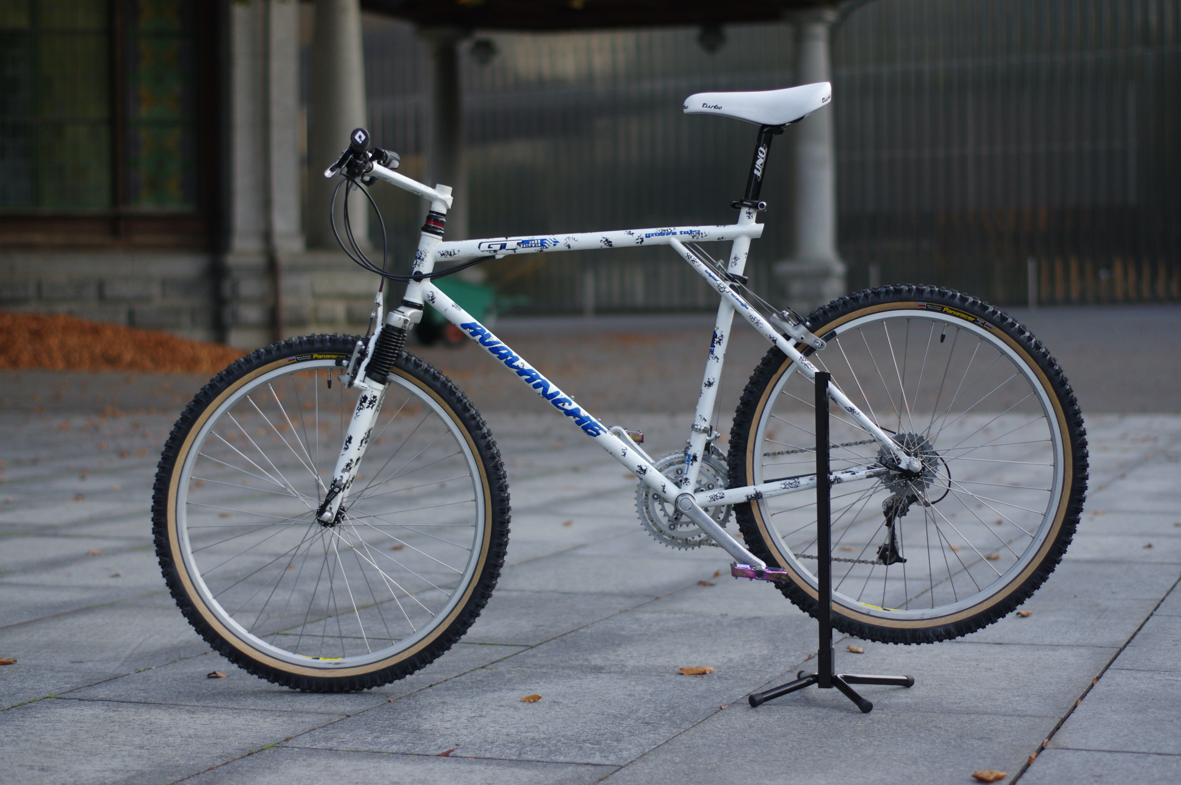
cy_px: 392
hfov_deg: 27.0
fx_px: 2458
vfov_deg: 18.1
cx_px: 590
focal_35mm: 75
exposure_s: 1/1250
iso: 400
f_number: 2.2
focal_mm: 50
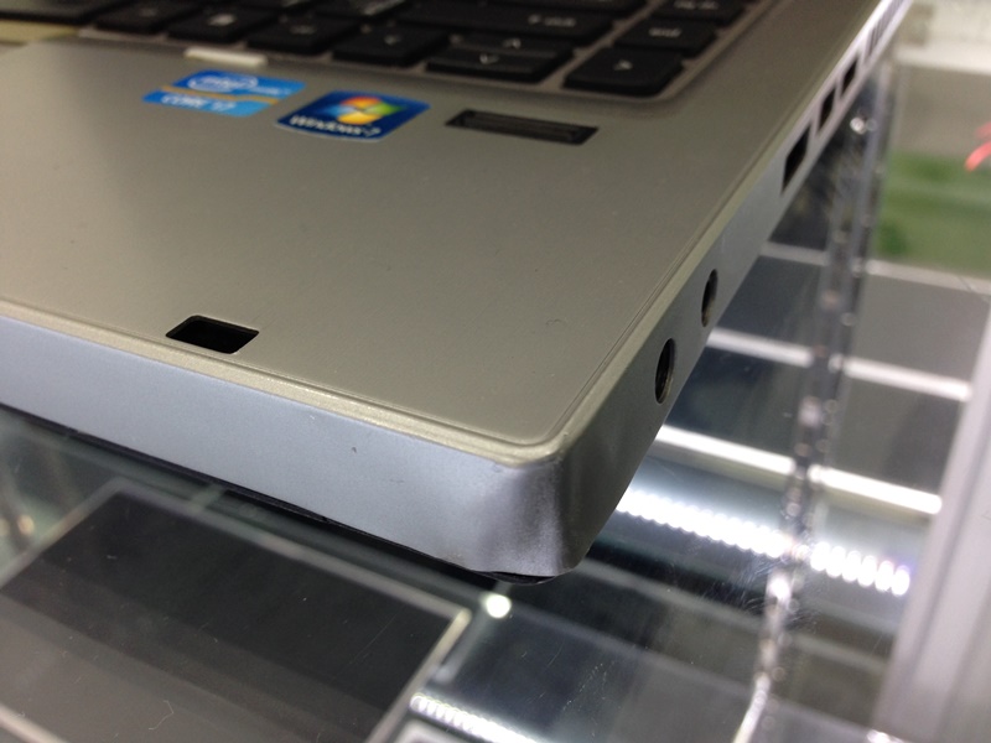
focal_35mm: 33
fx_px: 945
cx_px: 496
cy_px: 372
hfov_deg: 55.4
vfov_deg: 42.9
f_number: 2.4
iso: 50
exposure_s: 1/24
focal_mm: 4.12
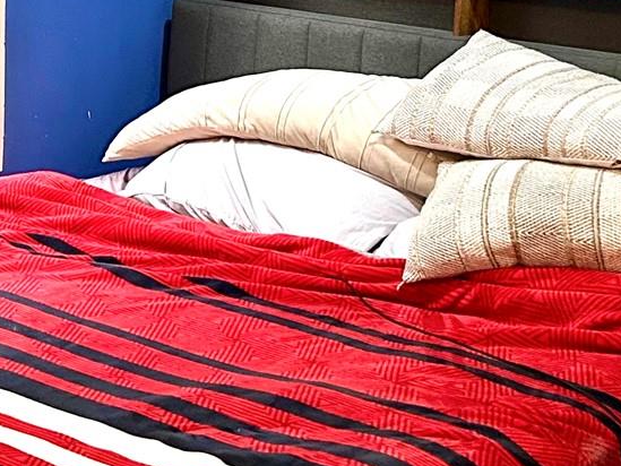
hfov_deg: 19.8
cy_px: -100
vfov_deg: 14.7
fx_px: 1741
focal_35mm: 97
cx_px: 45
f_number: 1.5
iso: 320
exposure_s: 1/60
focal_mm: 5.7
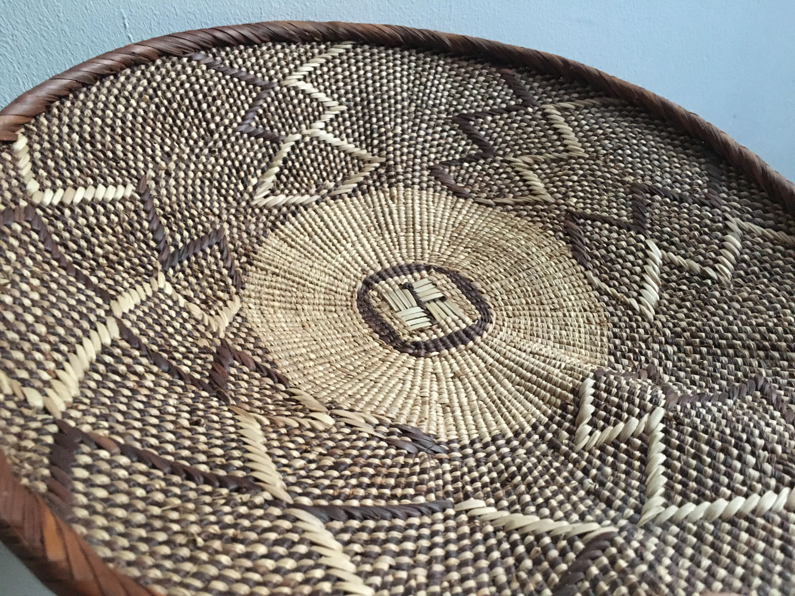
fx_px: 666
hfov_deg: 61.7
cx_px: 398
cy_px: 298
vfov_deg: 48.2
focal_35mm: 29
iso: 250
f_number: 2.2
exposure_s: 1/17
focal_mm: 4.15
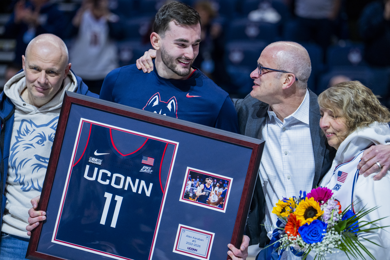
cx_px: 195
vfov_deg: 8.4
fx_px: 1777
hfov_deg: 12.5
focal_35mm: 164
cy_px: 130
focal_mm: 164
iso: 3200
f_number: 3.2
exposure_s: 1/1250
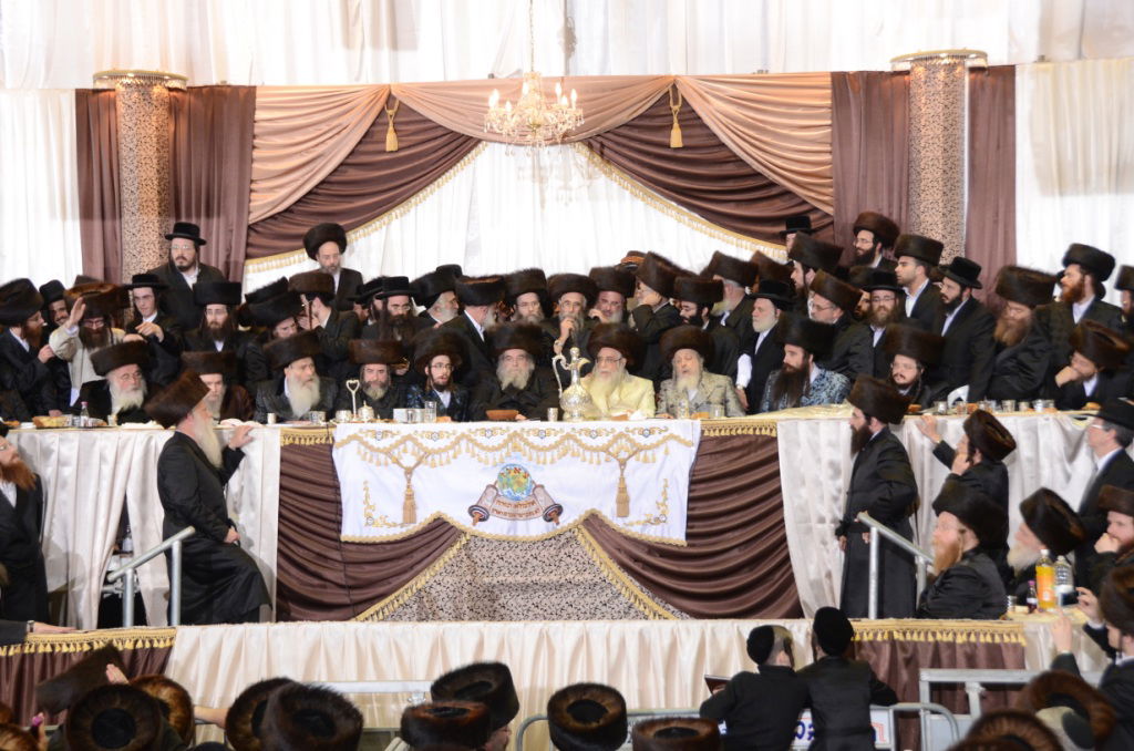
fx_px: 1792
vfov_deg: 23.7
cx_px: 567
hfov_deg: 35.1
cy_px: 376
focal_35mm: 57
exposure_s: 1/100
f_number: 5.6
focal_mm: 38
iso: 1250
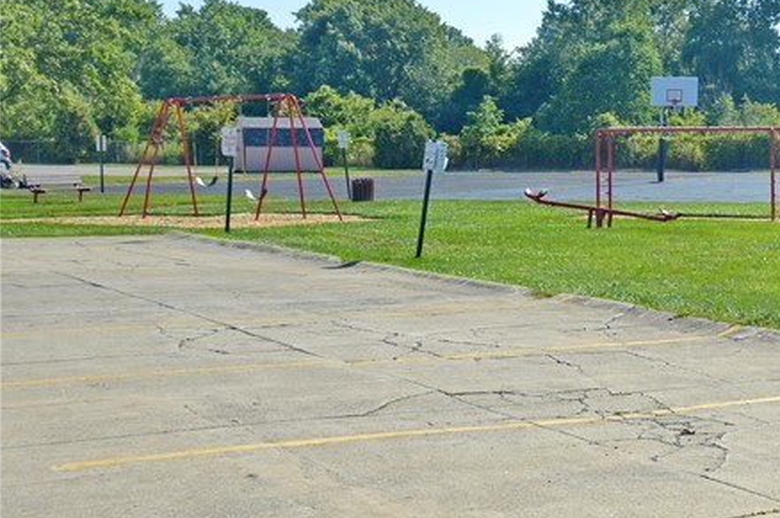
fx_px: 1450
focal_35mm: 67
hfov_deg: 26.4
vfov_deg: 20.2
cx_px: 966
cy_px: 221
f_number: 8
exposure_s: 1/250
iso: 100
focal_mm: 18
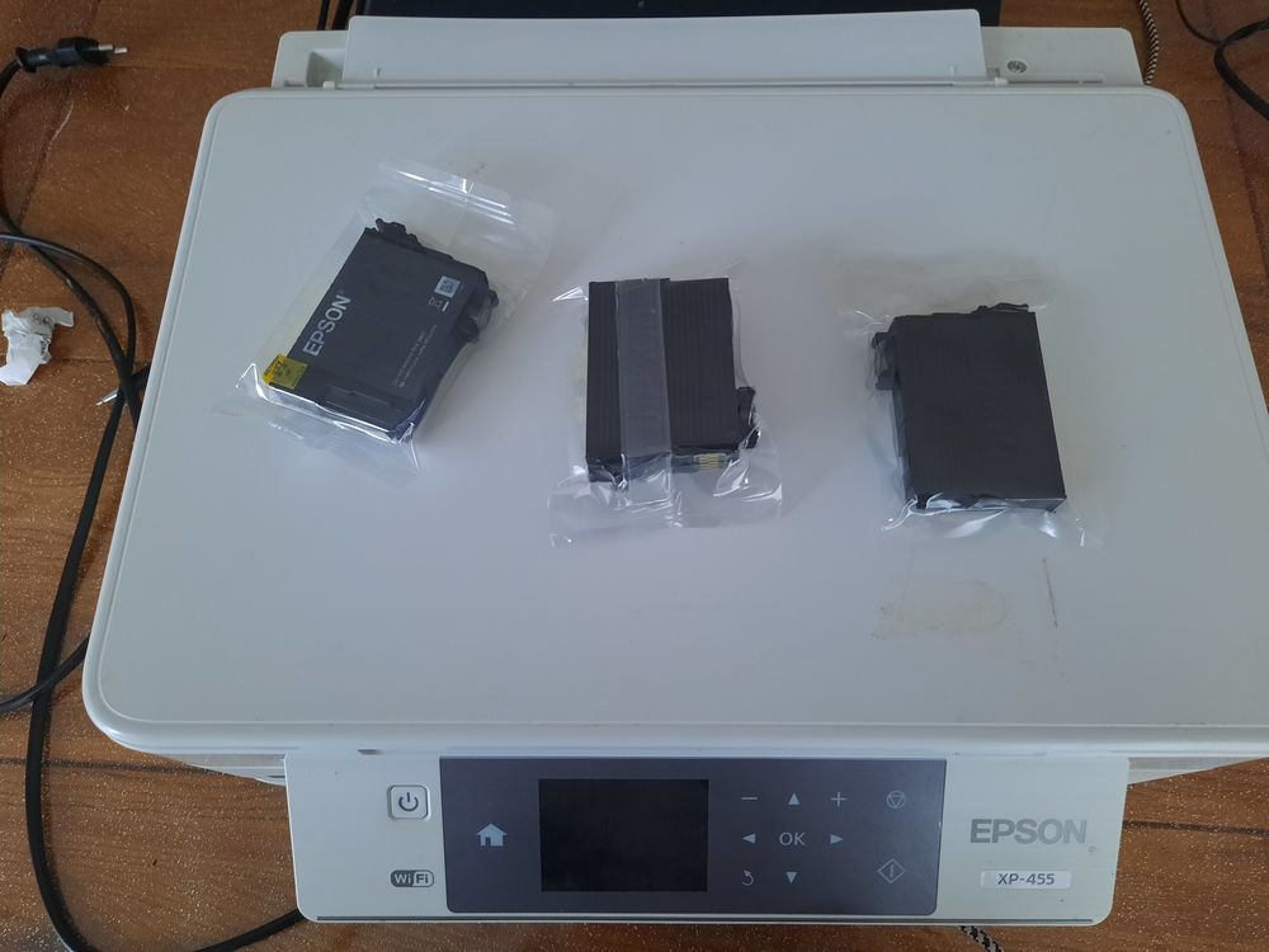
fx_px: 916
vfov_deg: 54.9
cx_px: 634
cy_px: 476
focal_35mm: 25
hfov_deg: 69.4
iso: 400
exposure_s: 1/25
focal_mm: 4.6
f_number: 2
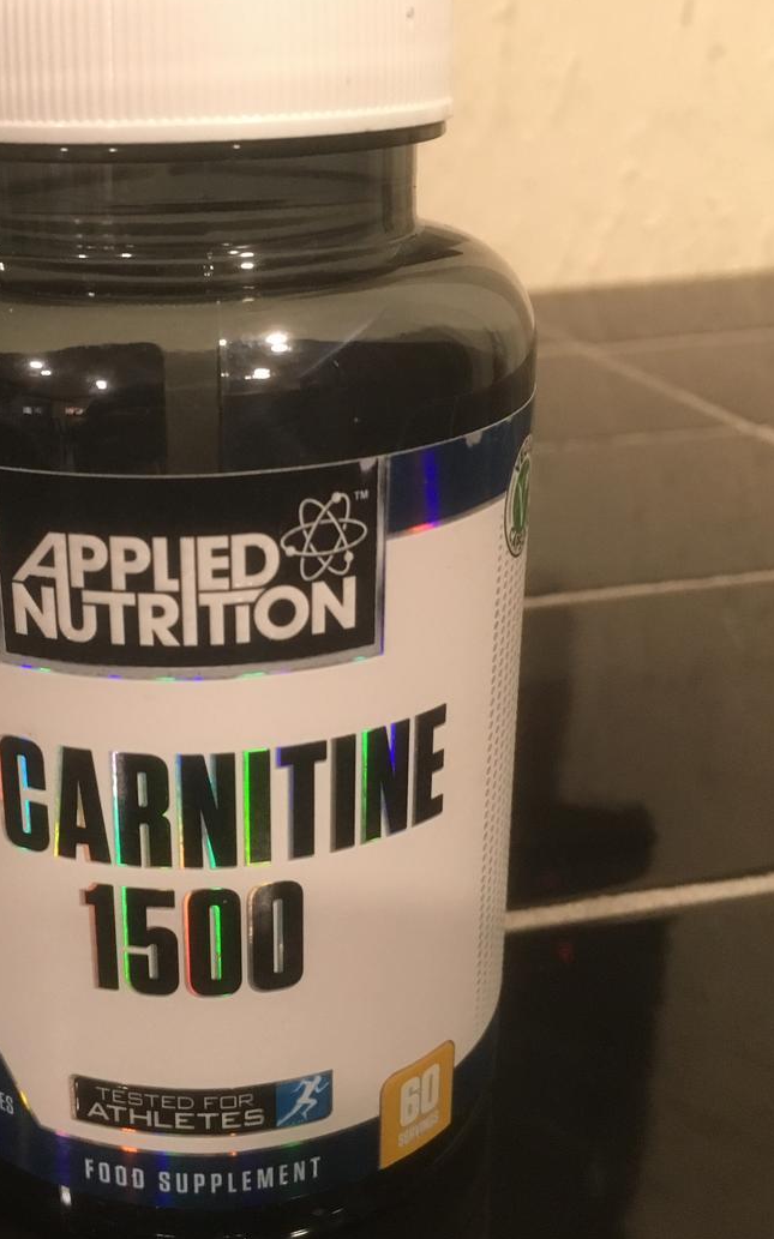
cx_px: 187
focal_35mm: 42
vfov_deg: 47.2
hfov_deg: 30.0
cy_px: 619
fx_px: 1419
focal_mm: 4.15
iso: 200
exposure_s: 1/17
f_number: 2.2
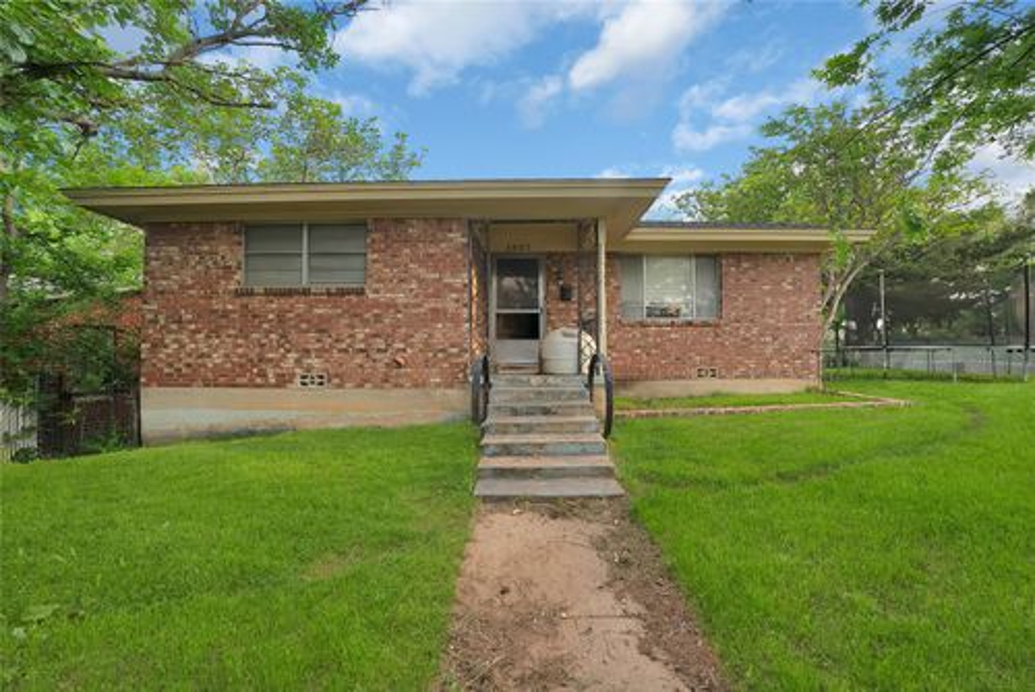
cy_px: 346
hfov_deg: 112.6
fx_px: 345
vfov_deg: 90.1
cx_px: 518
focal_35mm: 12
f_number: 9
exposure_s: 1/100
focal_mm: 12
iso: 640
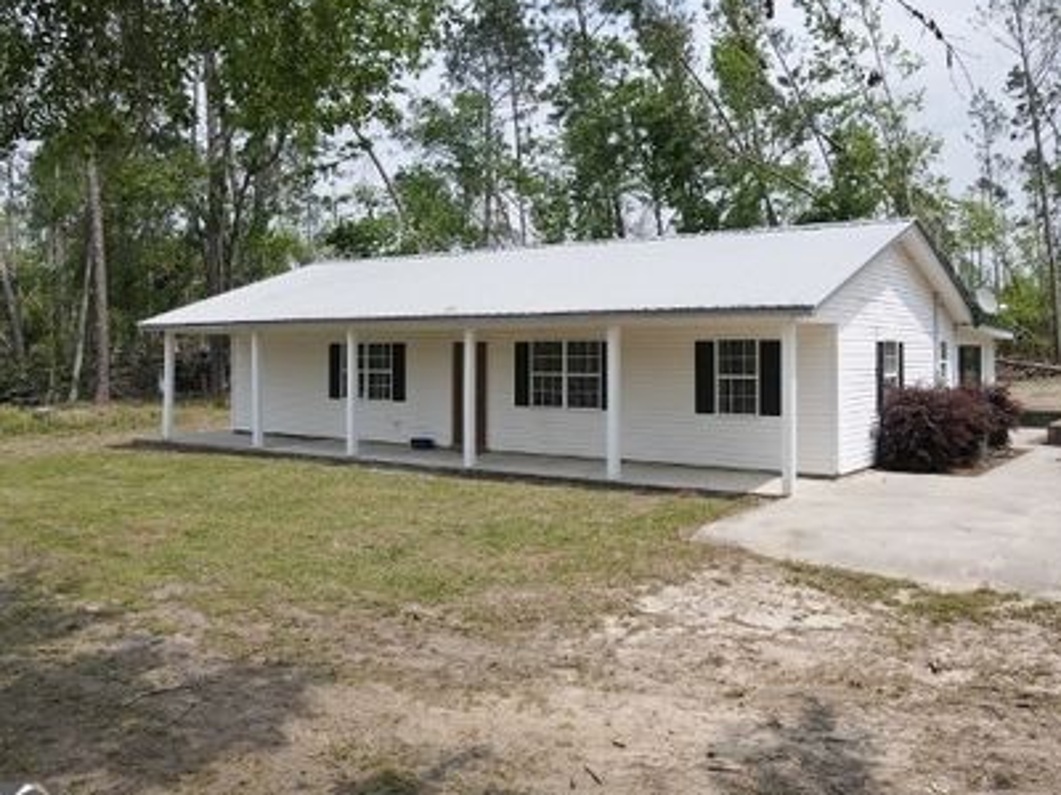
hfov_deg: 59.9
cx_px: 573
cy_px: 335
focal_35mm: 30
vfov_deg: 46.6
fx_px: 920
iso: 100
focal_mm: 4.5
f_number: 2.8
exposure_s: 1/800
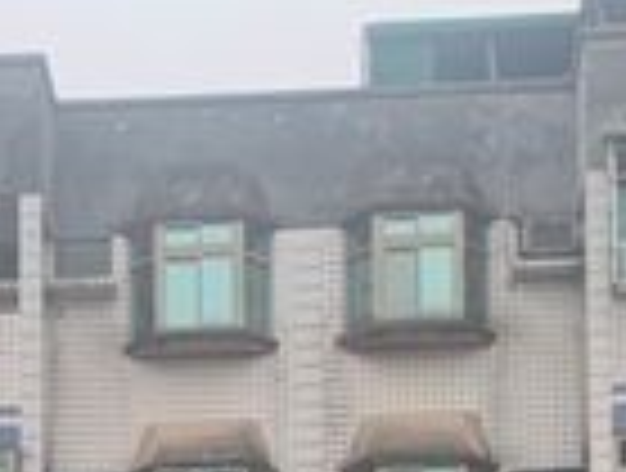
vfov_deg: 7.9
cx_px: 59
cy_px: 1038
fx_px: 3245
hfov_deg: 11.0
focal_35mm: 179
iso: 80
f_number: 1.8
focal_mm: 4.25
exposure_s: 1/121
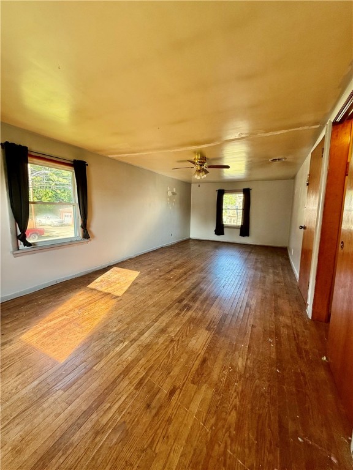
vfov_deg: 102.1
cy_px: 235
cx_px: 176
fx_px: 190
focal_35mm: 14
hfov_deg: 85.7
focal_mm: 2.22
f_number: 2.2
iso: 160
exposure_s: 1/99
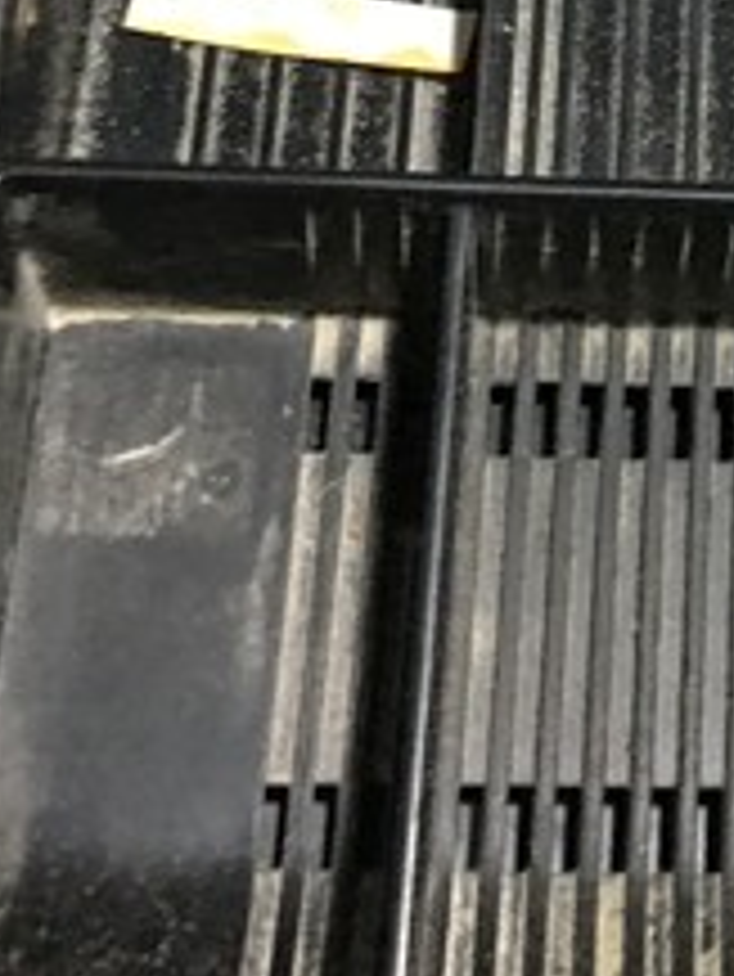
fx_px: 3022
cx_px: 991
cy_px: -387
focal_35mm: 107
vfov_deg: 17.0
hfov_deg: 13.3
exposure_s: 1/15
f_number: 2.2
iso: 100
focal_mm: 4.15
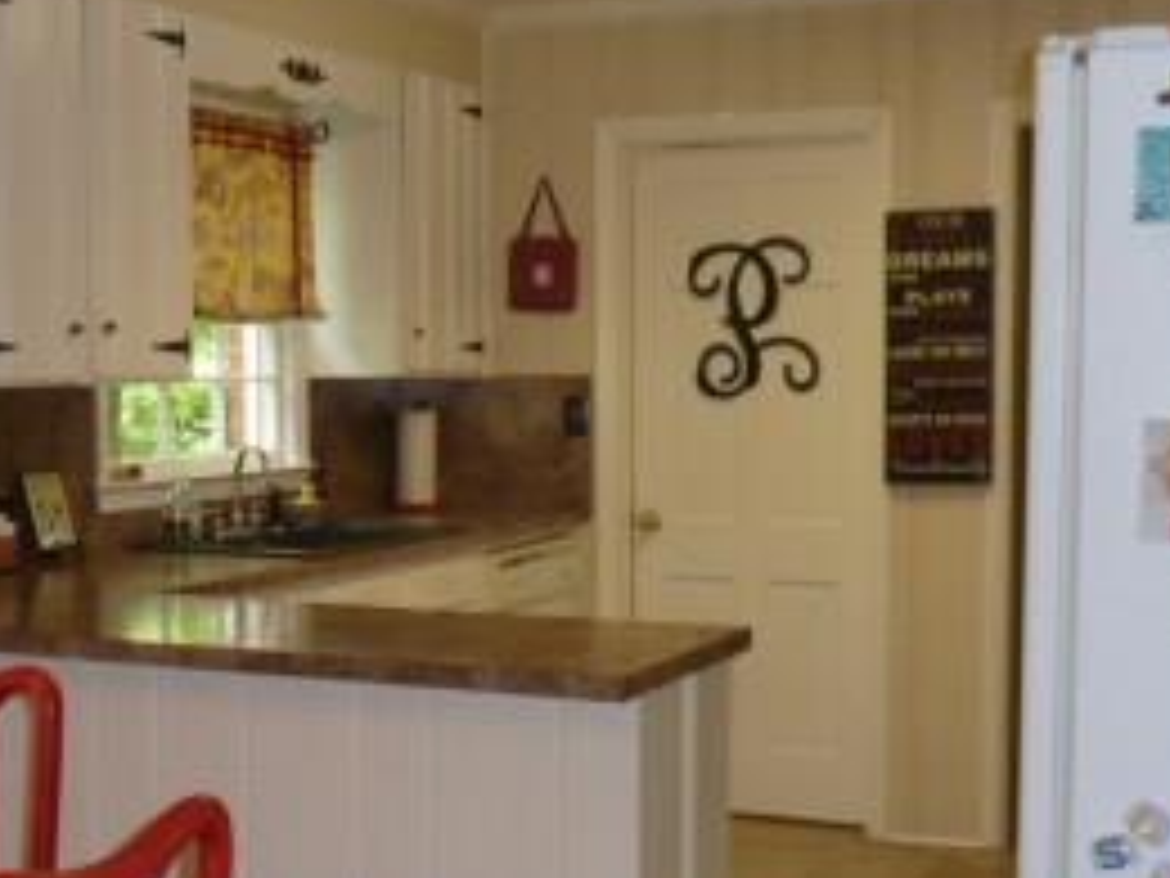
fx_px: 1994
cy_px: 581
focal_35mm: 59
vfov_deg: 24.7
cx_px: 446
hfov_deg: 32.6
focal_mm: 4.3
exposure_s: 1/60
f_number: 3.3
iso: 200
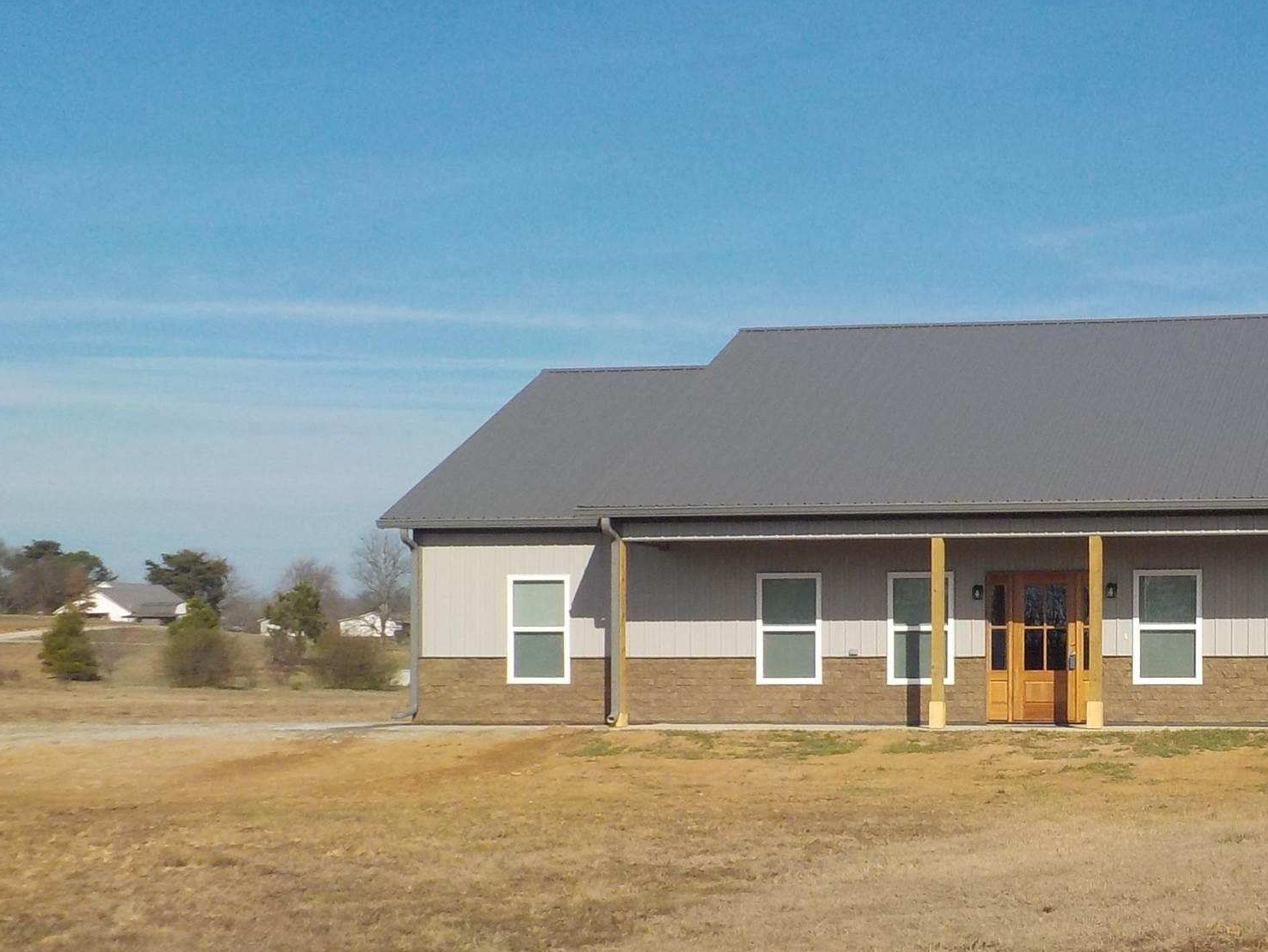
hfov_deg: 30.1
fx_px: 2271
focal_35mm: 62
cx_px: 1095
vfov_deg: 23.5
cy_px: 689
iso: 125
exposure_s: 1/500
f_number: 6.6
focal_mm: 4.1
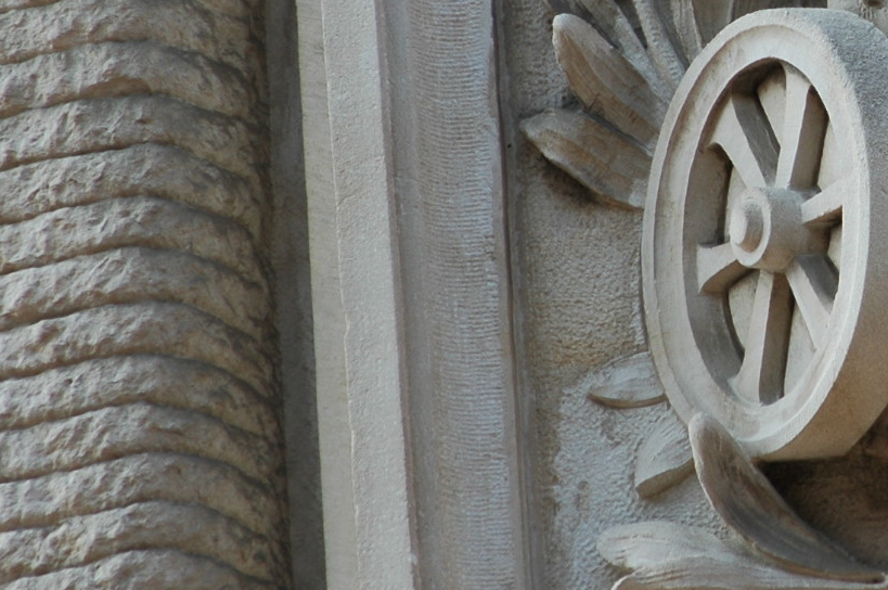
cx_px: 986
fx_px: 20227
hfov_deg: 2.5
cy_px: 91
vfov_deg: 1.7
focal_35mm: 821
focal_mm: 200
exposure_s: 1/160
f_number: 8
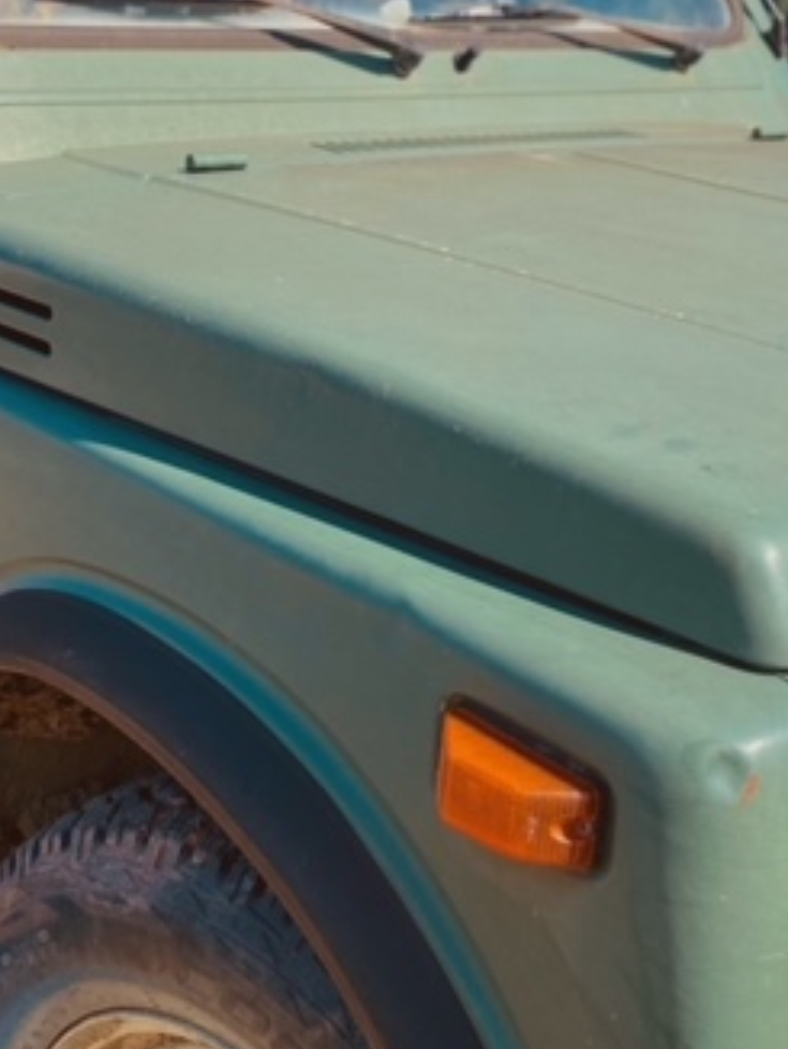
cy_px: 351
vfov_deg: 37.1
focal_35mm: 51
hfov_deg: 28.5
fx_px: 1546
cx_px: 299
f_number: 1.8
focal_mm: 4.25
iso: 32
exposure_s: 1/1678
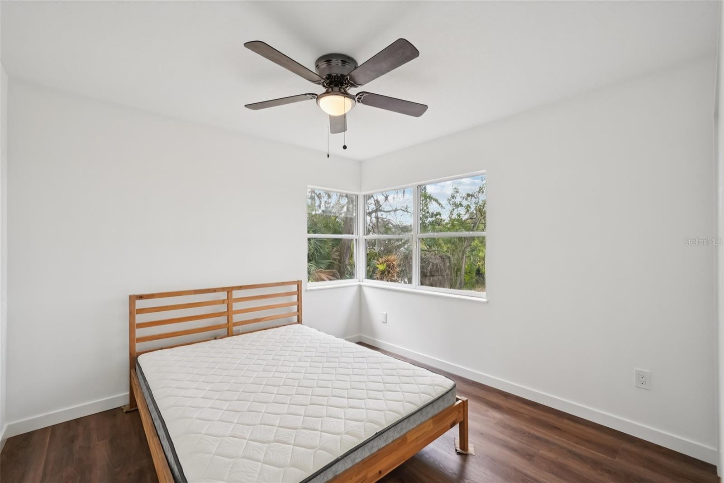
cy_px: 242
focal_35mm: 15
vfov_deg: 77.3
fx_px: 302
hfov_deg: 100.4
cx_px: 362
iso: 400
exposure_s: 1/30
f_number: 8
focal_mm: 15
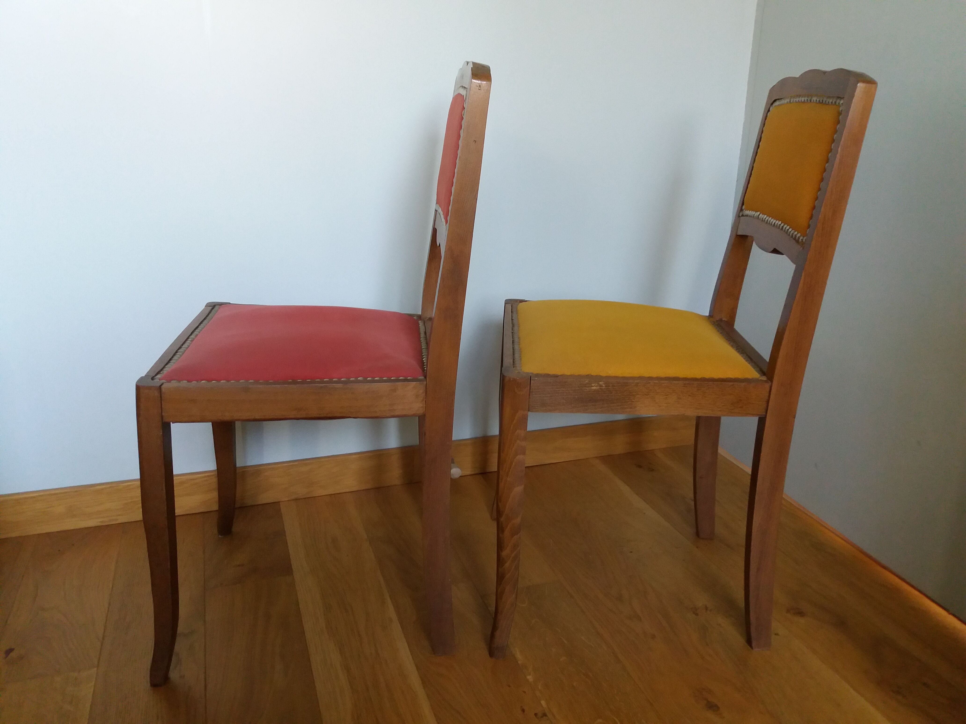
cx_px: 483
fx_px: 781
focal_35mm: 28
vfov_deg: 49.7
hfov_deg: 63.4
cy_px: 362
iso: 200
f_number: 1.9
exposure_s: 1/33
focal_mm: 3.7
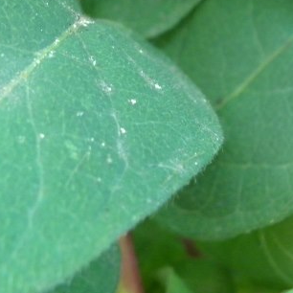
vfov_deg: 18.0
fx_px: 919
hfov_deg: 17.9
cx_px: 43
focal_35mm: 96
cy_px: 93
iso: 400
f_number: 3.5
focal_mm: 9.2
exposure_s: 1/25.5
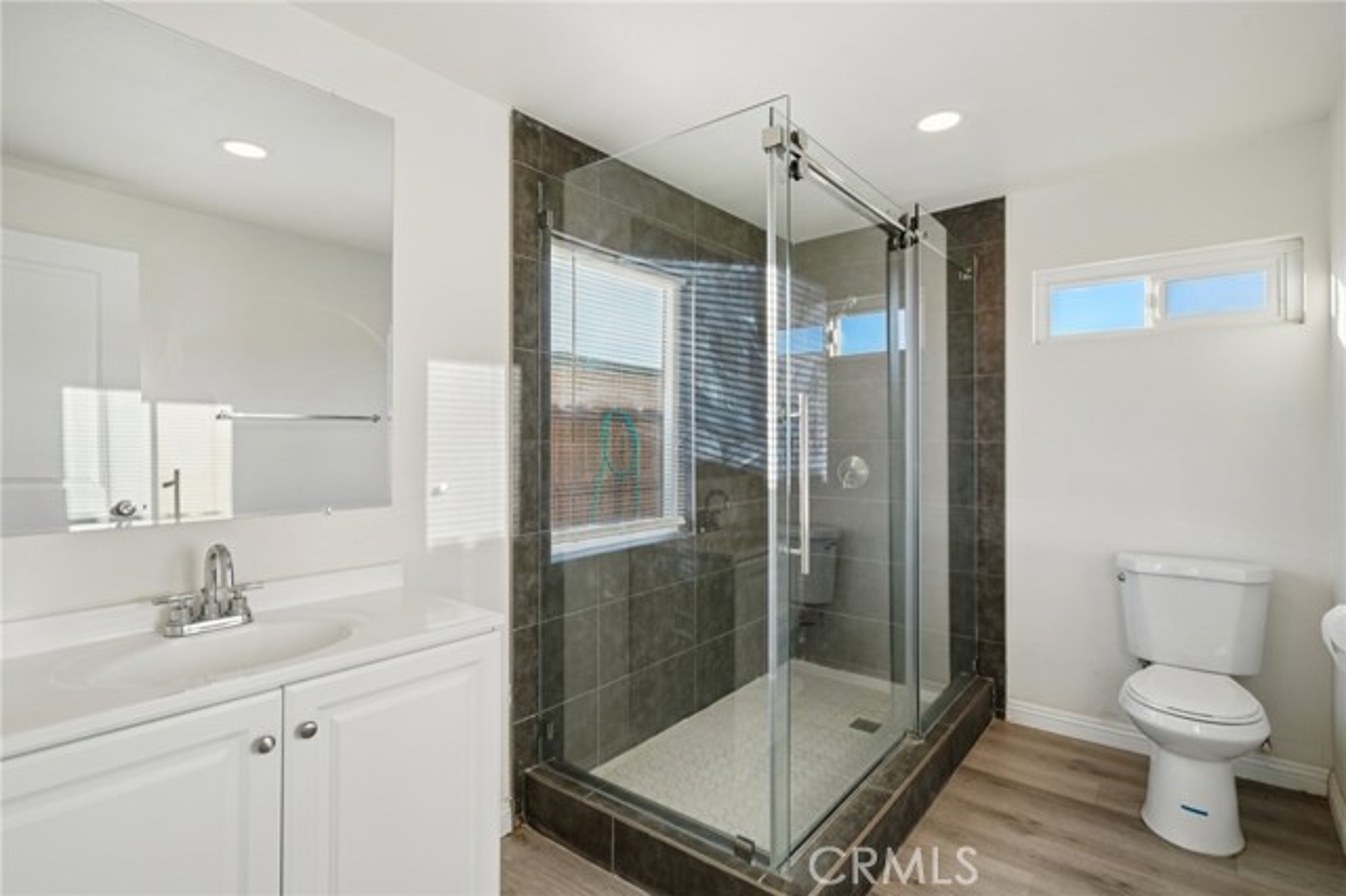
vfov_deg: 70.4
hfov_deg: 93.3
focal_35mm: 17
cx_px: 673
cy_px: 448
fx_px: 635
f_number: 8
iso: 125
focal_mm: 17
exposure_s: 1/30
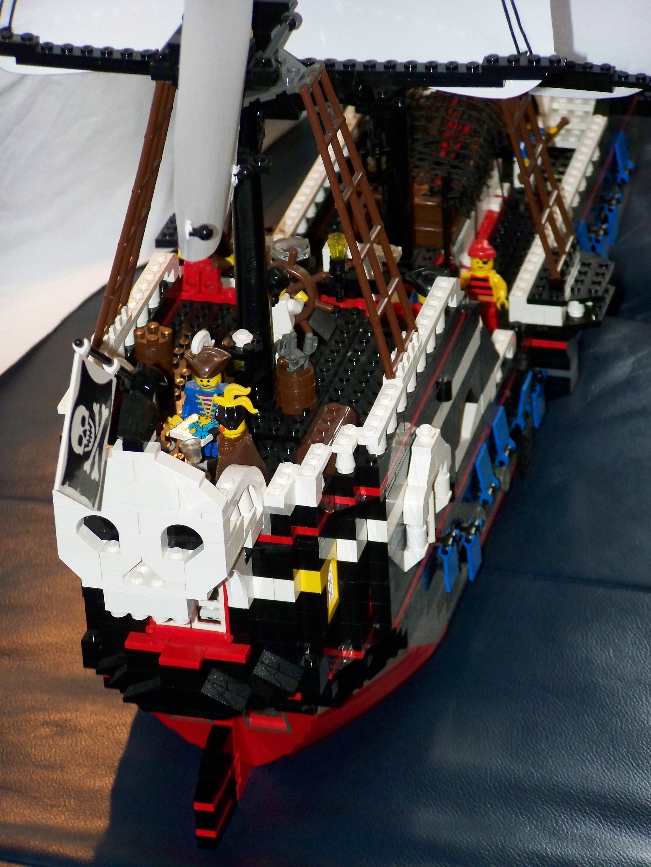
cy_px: 434
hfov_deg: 10.2
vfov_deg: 13.5
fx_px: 3661
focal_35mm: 146
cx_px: 326
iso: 250
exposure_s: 1/50
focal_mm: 24.1
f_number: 3.2
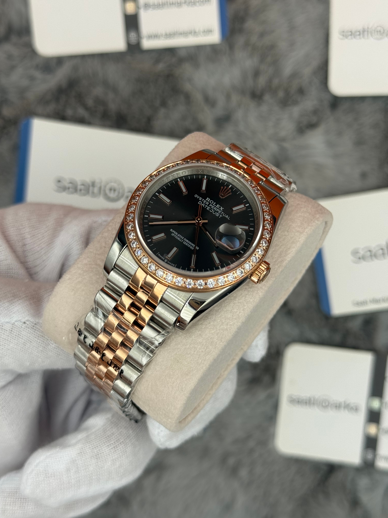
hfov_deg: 30.3
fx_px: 717
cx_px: 194
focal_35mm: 48
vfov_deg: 39.7
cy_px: 259
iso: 64
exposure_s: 1/917
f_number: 1.78
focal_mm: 6.76
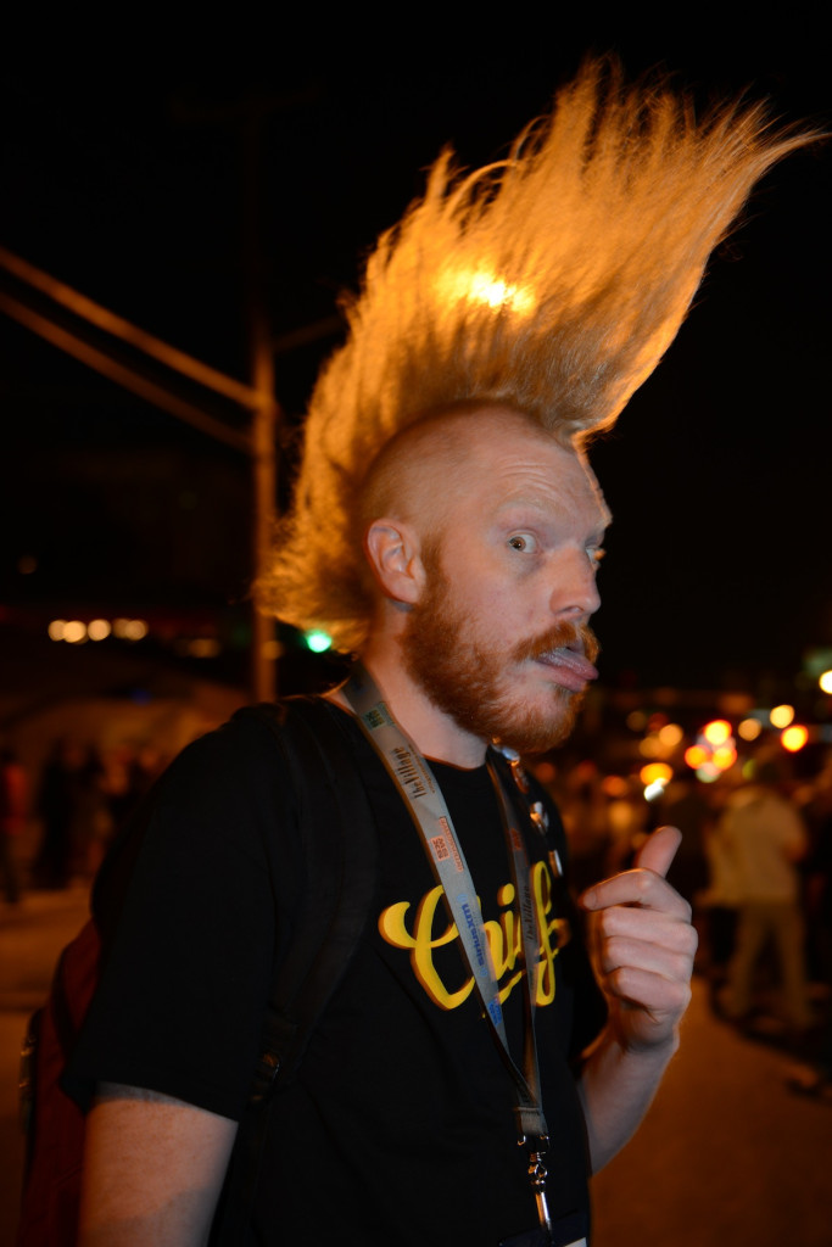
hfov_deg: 35.1
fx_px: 1317
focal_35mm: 38
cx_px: 416
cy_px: 624
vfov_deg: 50.7
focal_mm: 38
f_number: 2.8
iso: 400
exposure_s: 1/15
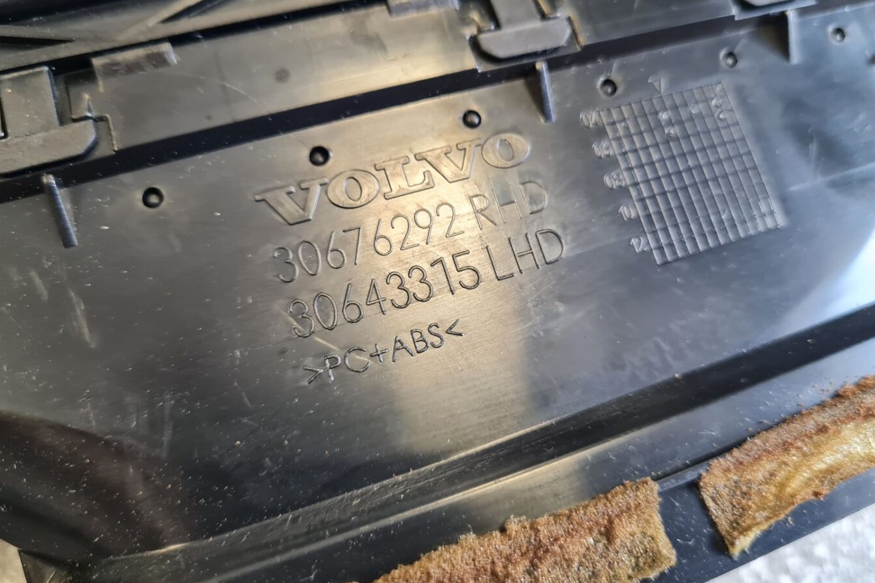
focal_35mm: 28
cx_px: 434
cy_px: 256
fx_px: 680
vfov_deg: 46.3
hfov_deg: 65.5
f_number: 1.8
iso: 200
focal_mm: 5.4
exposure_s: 1/50
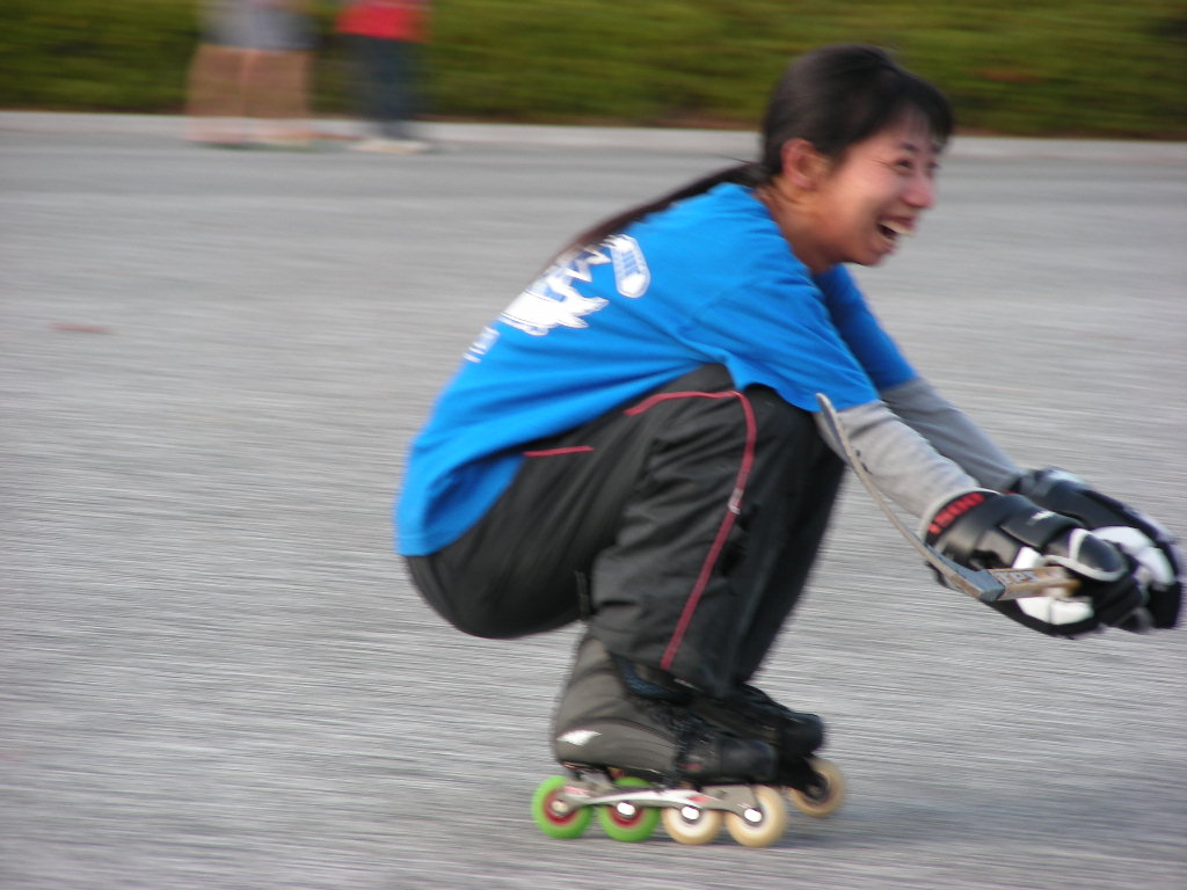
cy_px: 445
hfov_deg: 7.4
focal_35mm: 269
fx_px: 9224
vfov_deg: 5.5
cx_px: 594
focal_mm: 44.8
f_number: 3.5
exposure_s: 1/64.5
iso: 50
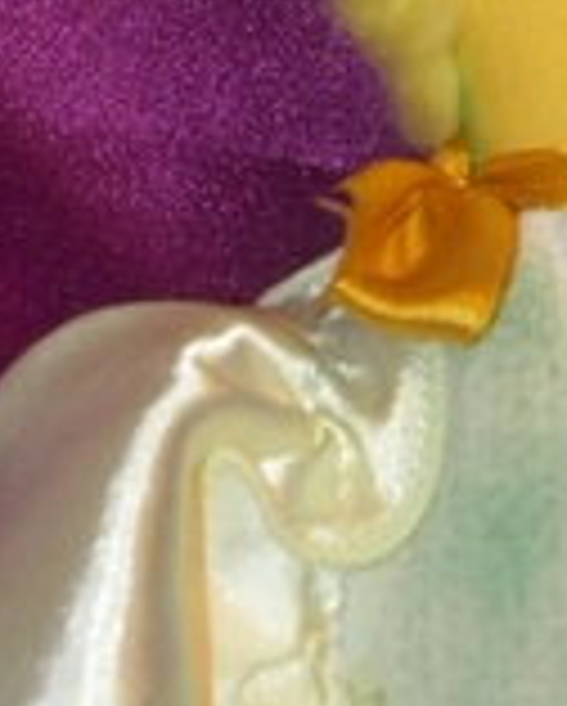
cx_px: 572
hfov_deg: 6.7
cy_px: -36
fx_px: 4857
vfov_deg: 8.3
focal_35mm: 232
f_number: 4.5
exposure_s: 1/30
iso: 400
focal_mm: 15.1
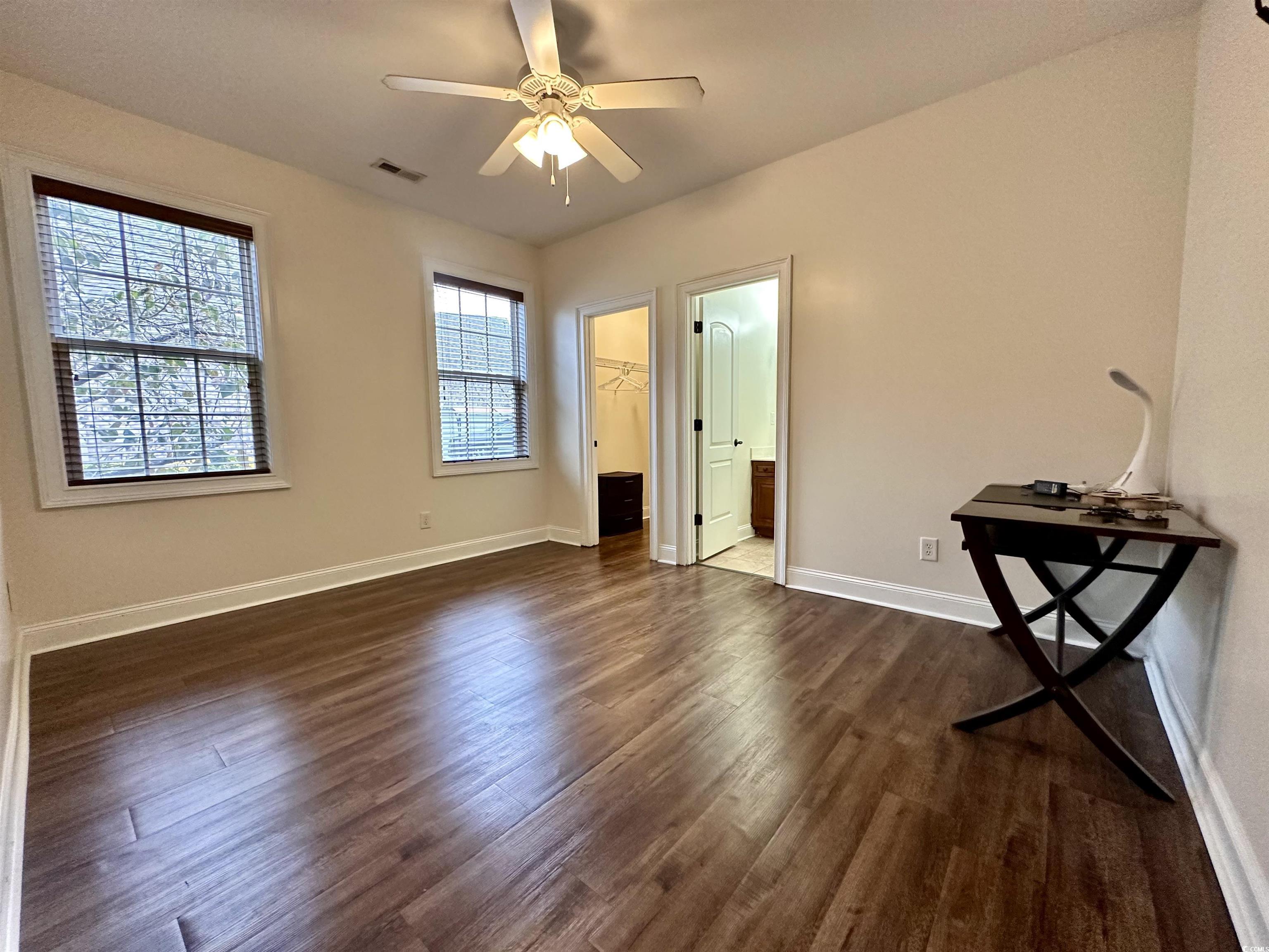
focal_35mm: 14
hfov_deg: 102.1
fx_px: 513
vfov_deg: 85.7
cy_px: 476
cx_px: 634
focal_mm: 2.22
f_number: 2.2
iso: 320
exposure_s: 1/120
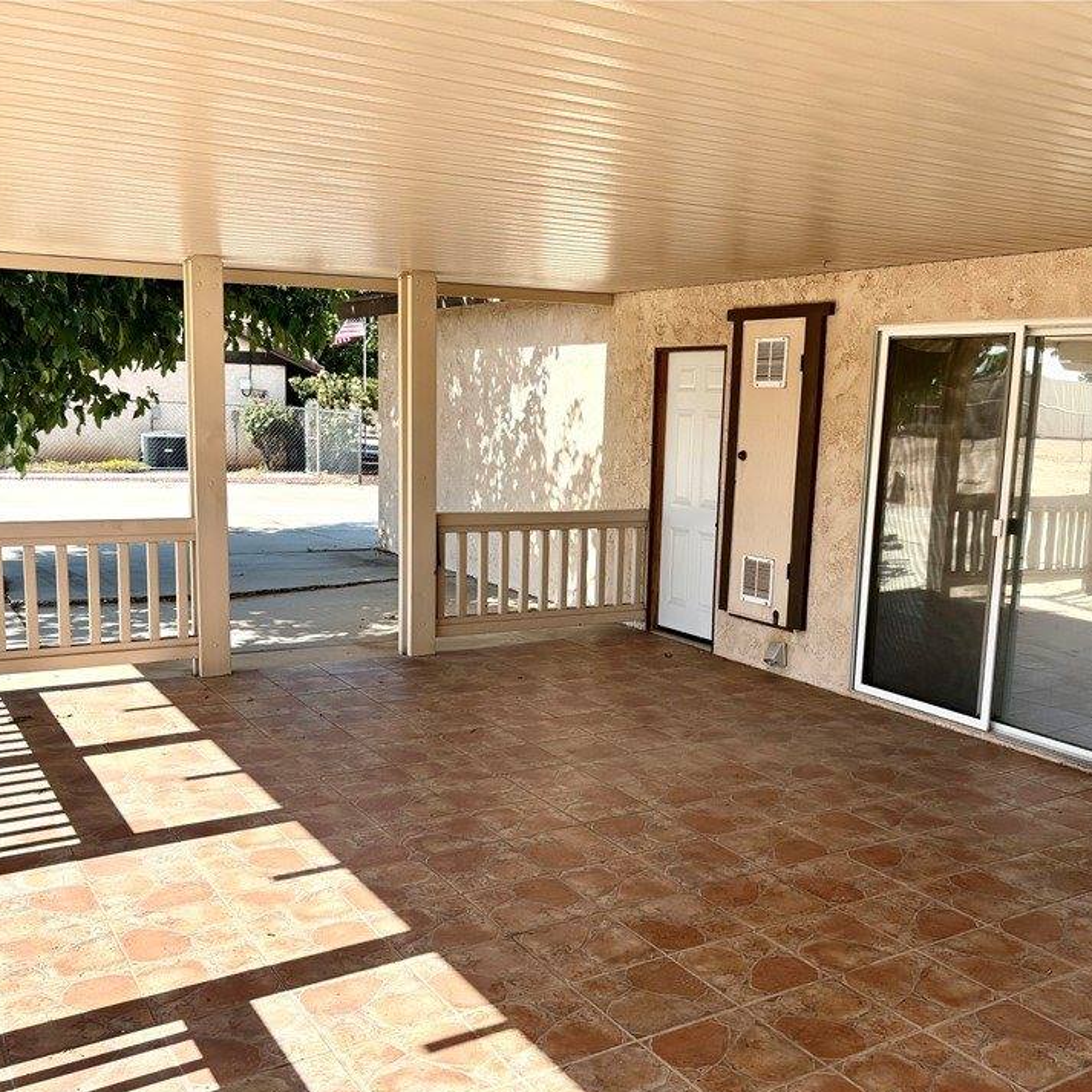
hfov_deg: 49.6
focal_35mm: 33
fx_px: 1178
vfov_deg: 49.7
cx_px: 613
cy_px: 587
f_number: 1.6
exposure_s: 1/1626
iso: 50
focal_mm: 5.96
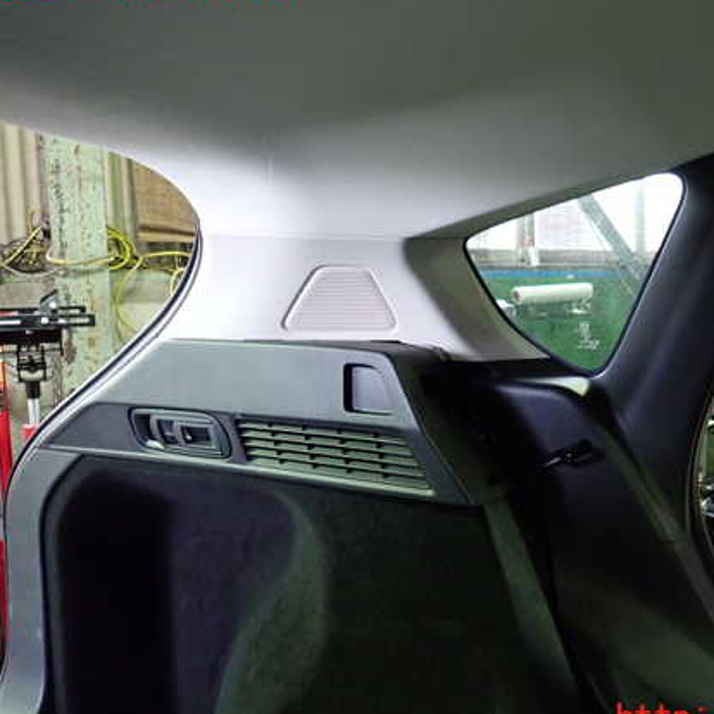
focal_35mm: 32
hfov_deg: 50.0
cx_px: 488
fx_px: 747
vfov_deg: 51.1
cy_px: 354
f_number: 2
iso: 640
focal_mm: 4.5
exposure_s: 1/30
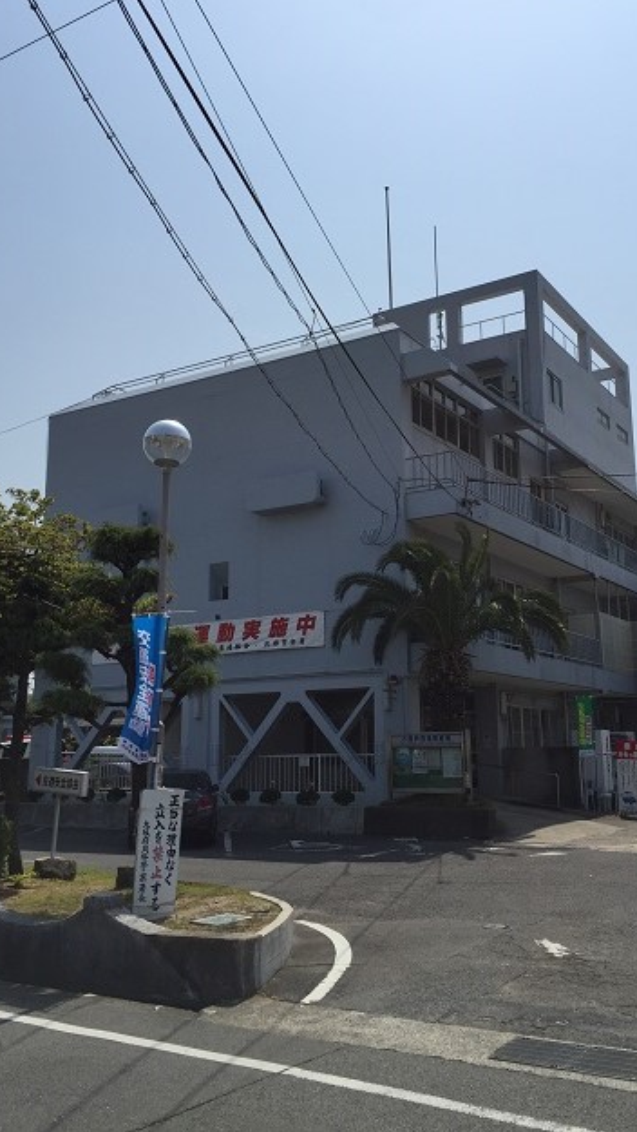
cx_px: 362
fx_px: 990
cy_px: 544
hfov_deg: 35.6
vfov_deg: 59.5
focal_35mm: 33
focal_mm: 4.15
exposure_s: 1/3597
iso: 32
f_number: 2.2
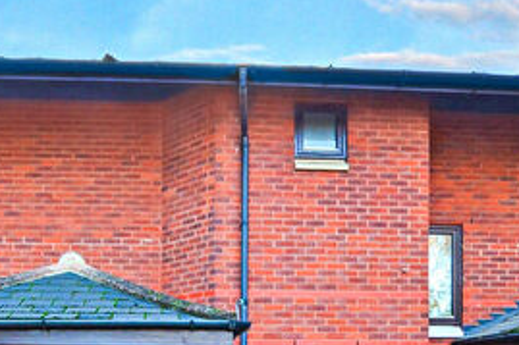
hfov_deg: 49.0
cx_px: 185
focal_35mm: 39
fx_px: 562
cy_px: 273
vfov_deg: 33.3
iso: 400
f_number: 8
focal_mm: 10
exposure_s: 1/80
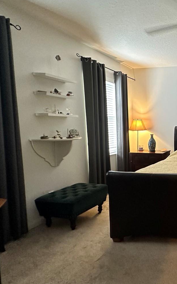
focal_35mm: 24
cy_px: 138
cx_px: 209
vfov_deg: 74.8
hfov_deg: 38.6
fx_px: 185
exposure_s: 1/60
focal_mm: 2.22
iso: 400
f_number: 2.2
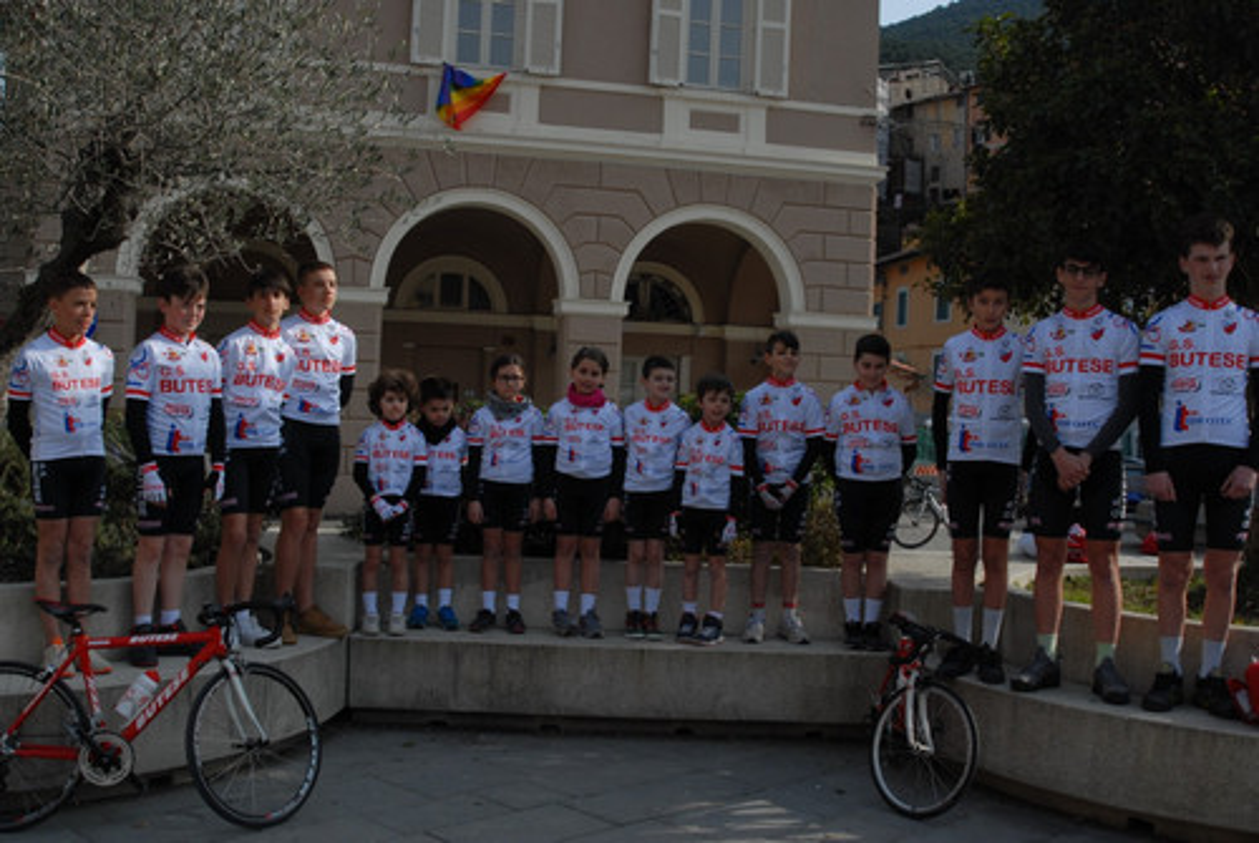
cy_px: 422
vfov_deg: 37.0
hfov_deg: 53.1
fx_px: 1261
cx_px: 630
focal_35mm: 36
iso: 200
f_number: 9
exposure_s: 1/320
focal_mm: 24
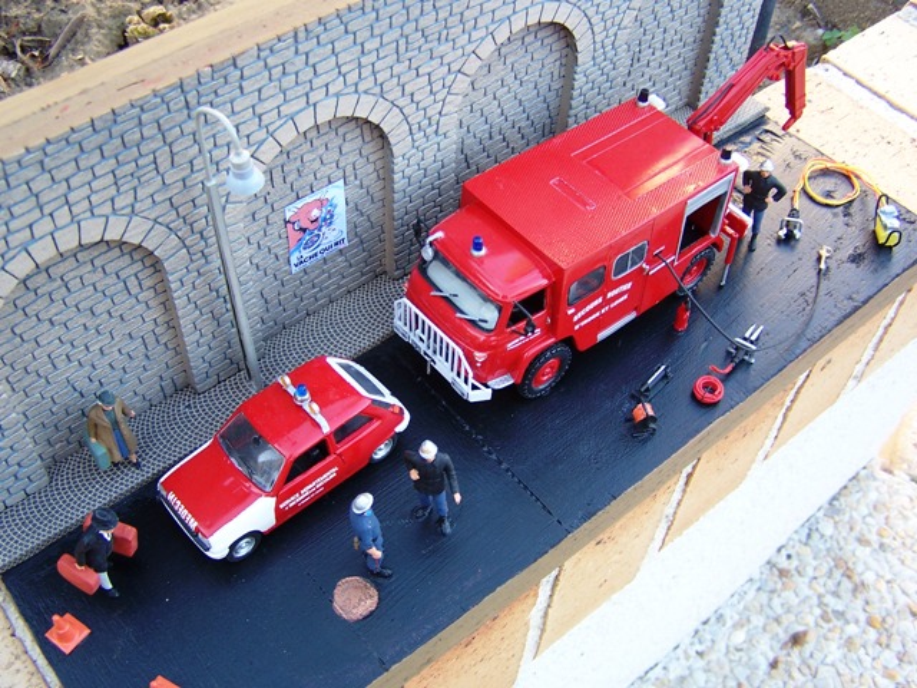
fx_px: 1007
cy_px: 344
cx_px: 458
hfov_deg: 49.0
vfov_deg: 37.7
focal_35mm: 38
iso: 80
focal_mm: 6.3
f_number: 2.8
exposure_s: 1/30
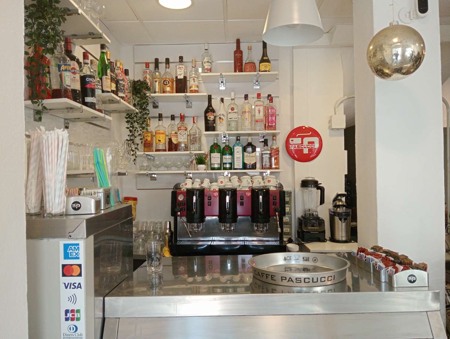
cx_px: 225
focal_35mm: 28
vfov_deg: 49.8
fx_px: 364
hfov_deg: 63.4
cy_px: 170
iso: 203
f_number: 1.8
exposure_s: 1/100
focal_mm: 3.98
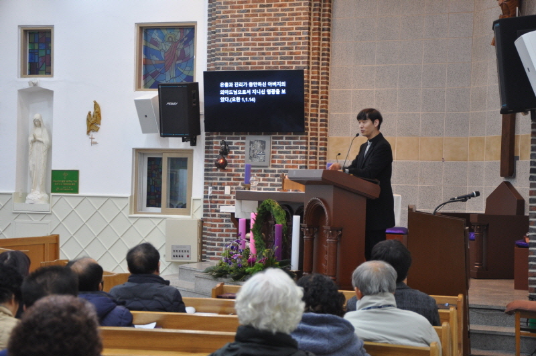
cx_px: 268
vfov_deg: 18.1
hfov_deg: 27.0
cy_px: 178
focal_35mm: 75
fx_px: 1115
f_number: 5
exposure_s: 1/15
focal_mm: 50
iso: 450
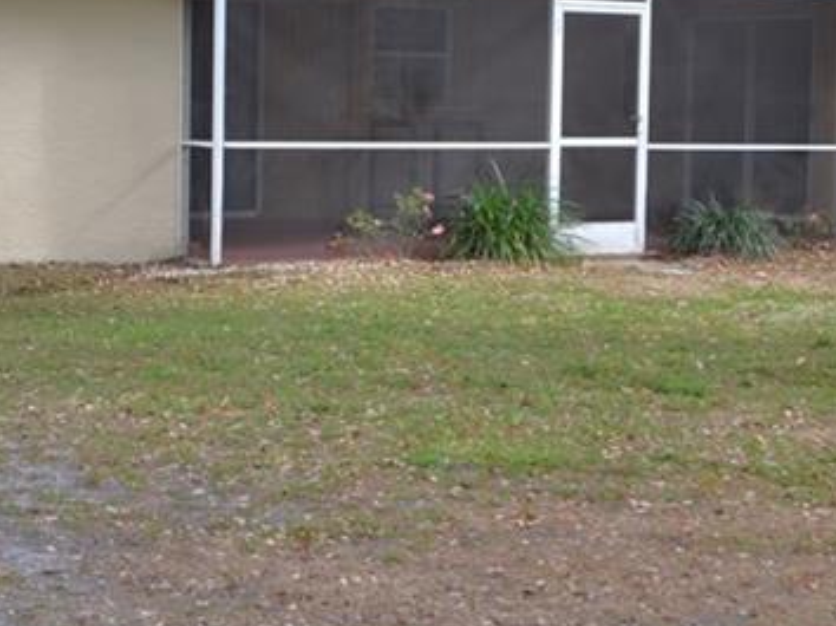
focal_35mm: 75
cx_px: 246
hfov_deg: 25.8
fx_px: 1810
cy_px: 204
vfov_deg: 19.5
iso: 200
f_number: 7.1
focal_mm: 18
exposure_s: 1/200
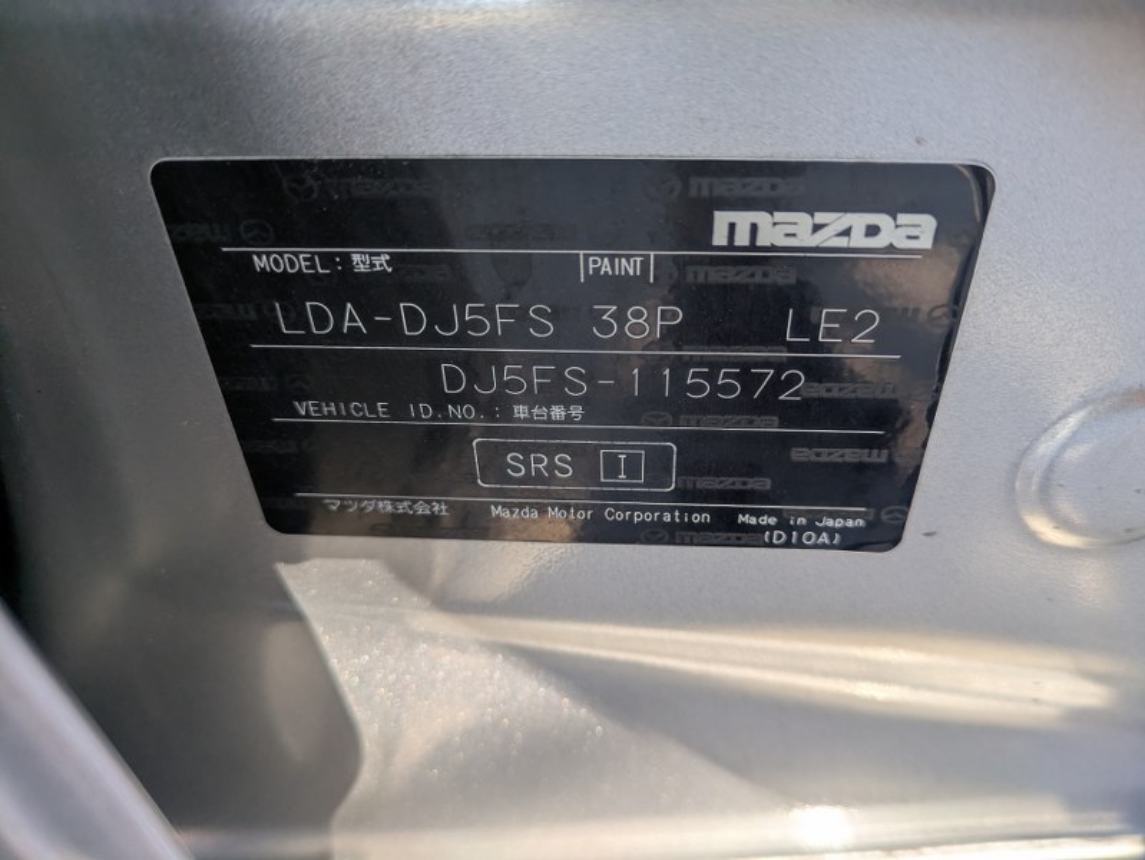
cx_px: 572
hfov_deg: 69.4
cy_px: 430
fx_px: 827
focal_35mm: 25
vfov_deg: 54.9
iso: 45
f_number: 1.89
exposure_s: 1/290
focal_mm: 5.43
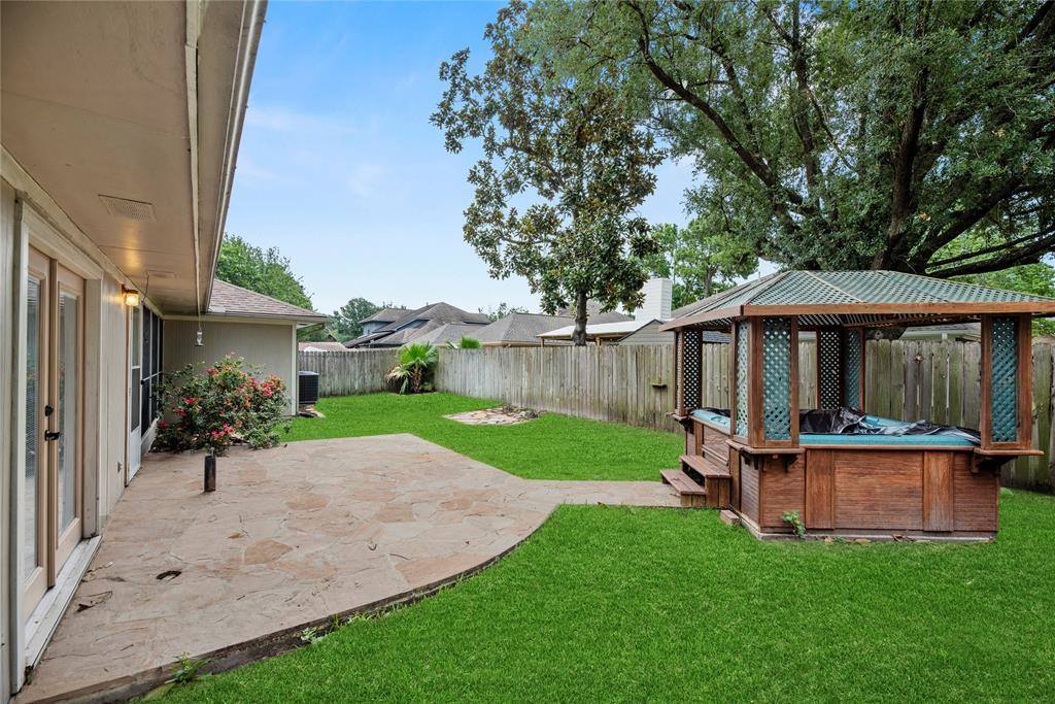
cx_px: 528
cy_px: 352
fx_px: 410
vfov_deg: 81.2
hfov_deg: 104.2
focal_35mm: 14
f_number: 8
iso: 100
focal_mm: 14
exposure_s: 1/100
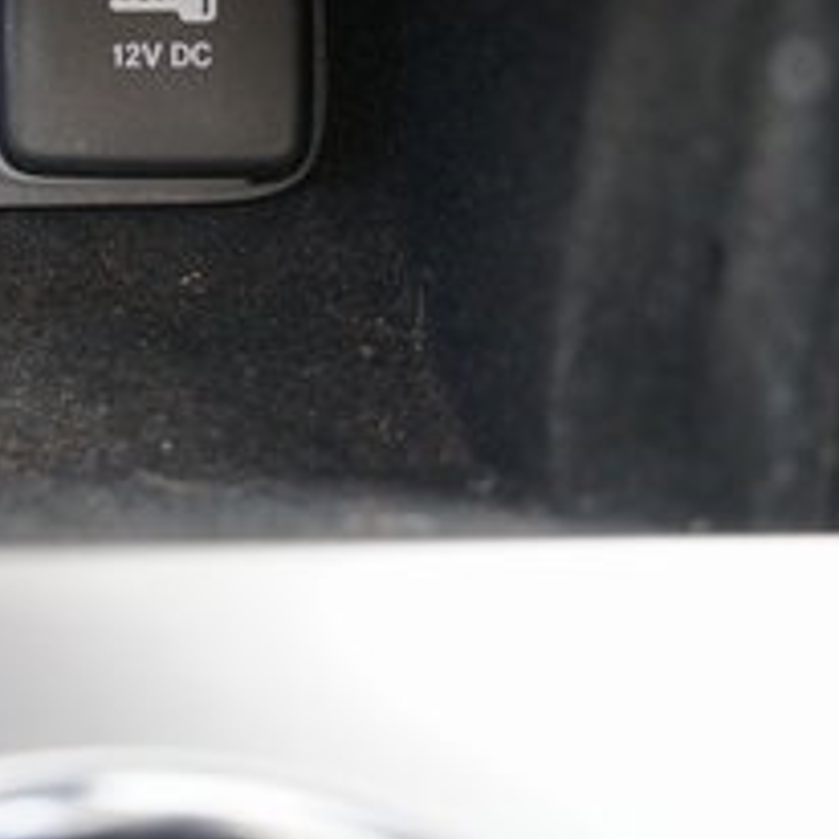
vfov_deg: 18.7
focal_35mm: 90
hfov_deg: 17.8
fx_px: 2468
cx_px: -310
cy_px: -18
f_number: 4
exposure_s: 1/60
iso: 500
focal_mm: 34
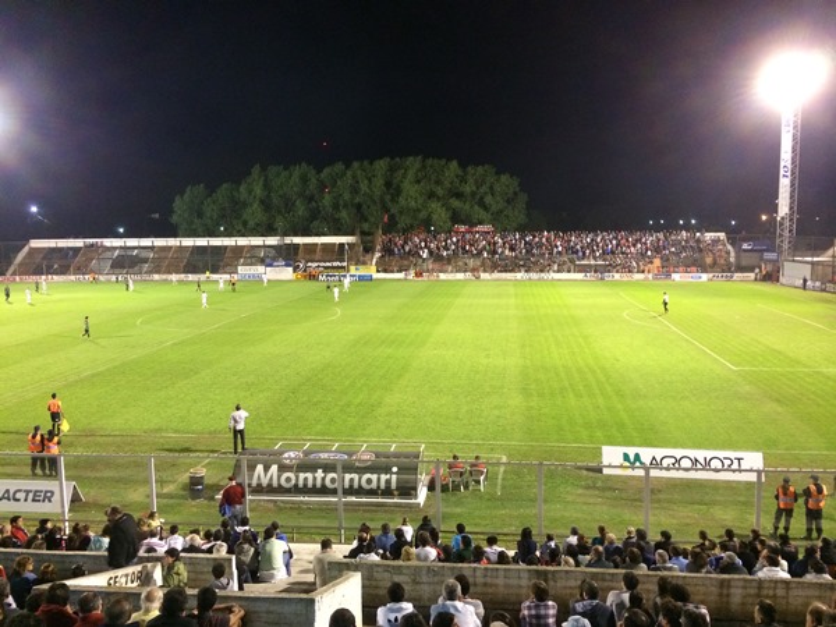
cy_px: 314
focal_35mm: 30
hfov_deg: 60.0
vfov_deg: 46.8
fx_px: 725
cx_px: 418
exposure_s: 1/15
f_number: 2.2
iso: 320
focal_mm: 4.12
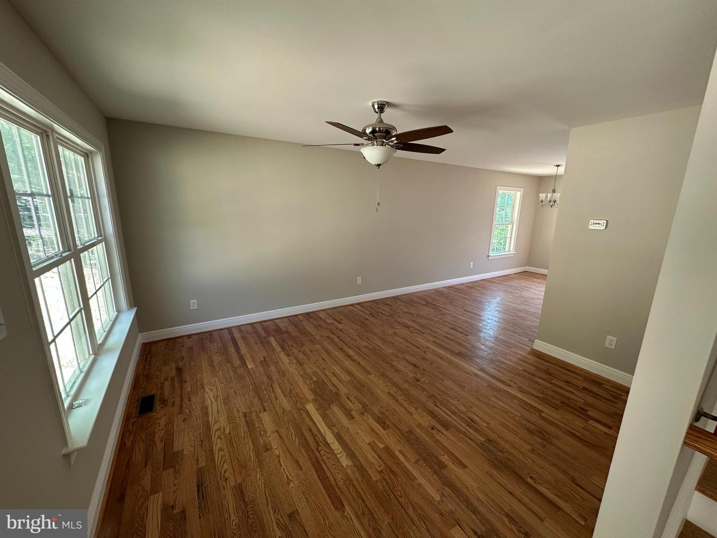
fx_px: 290
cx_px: 358
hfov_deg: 102.1
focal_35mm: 14
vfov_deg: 85.7
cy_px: 269
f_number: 2.2
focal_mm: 2.22
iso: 125
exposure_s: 1/99
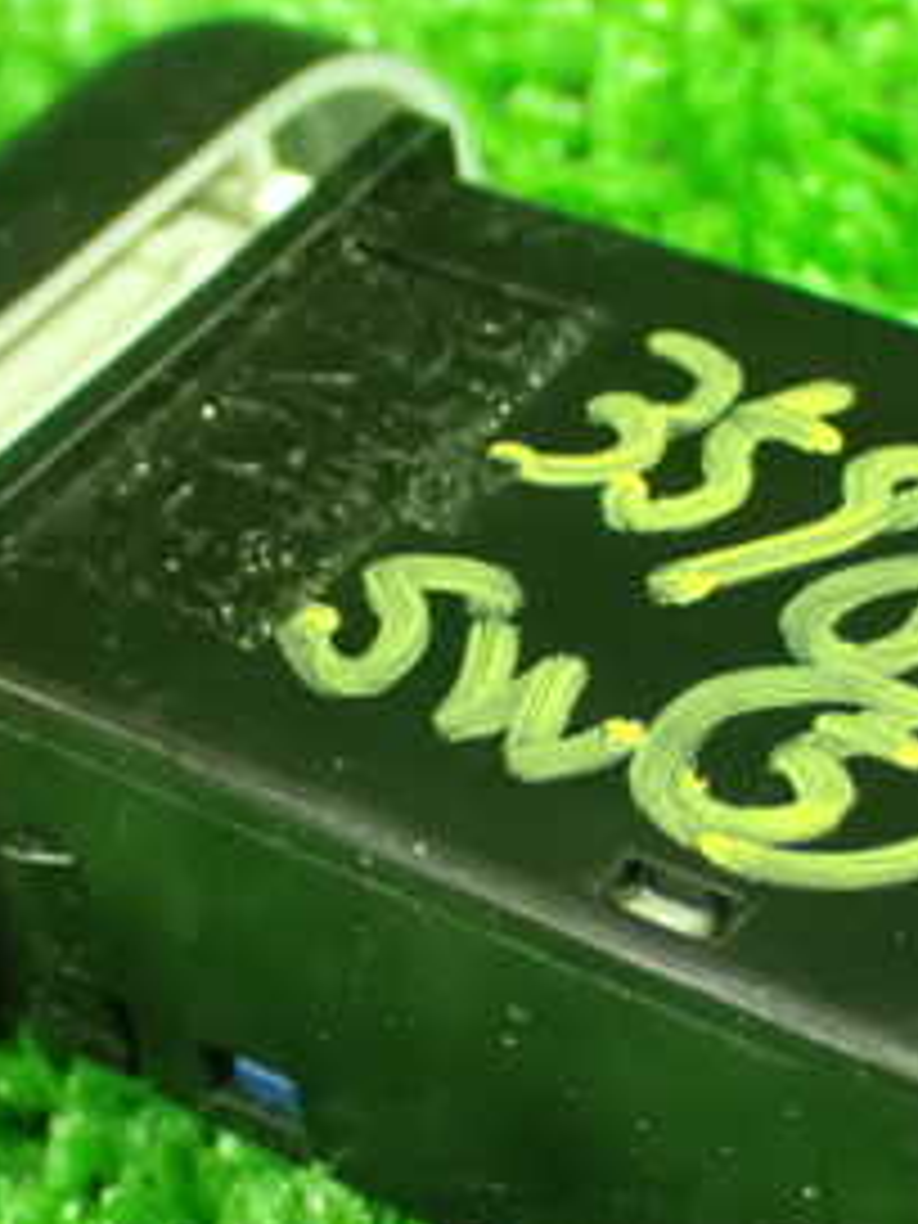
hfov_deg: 12.4
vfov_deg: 16.5
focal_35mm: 119
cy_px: 828
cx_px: 648
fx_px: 4208
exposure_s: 1/15
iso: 1600
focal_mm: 9.65
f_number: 3.3
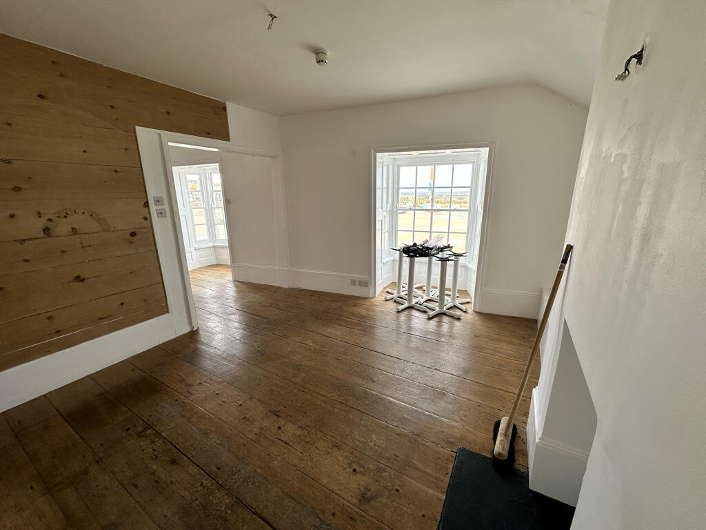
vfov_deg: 85.7
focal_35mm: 14
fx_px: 286
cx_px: 353
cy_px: 265
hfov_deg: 102.1
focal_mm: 2.22
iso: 40
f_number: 2.2
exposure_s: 1/105
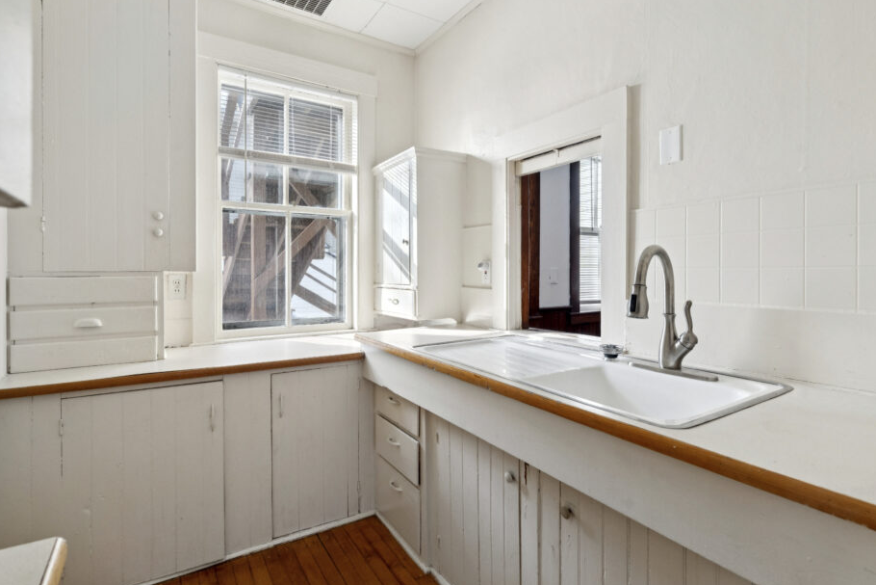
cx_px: 443
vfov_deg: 67.4
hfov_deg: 90.0
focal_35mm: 18
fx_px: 438
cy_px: 278
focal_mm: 16
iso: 800
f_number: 8
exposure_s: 1/100
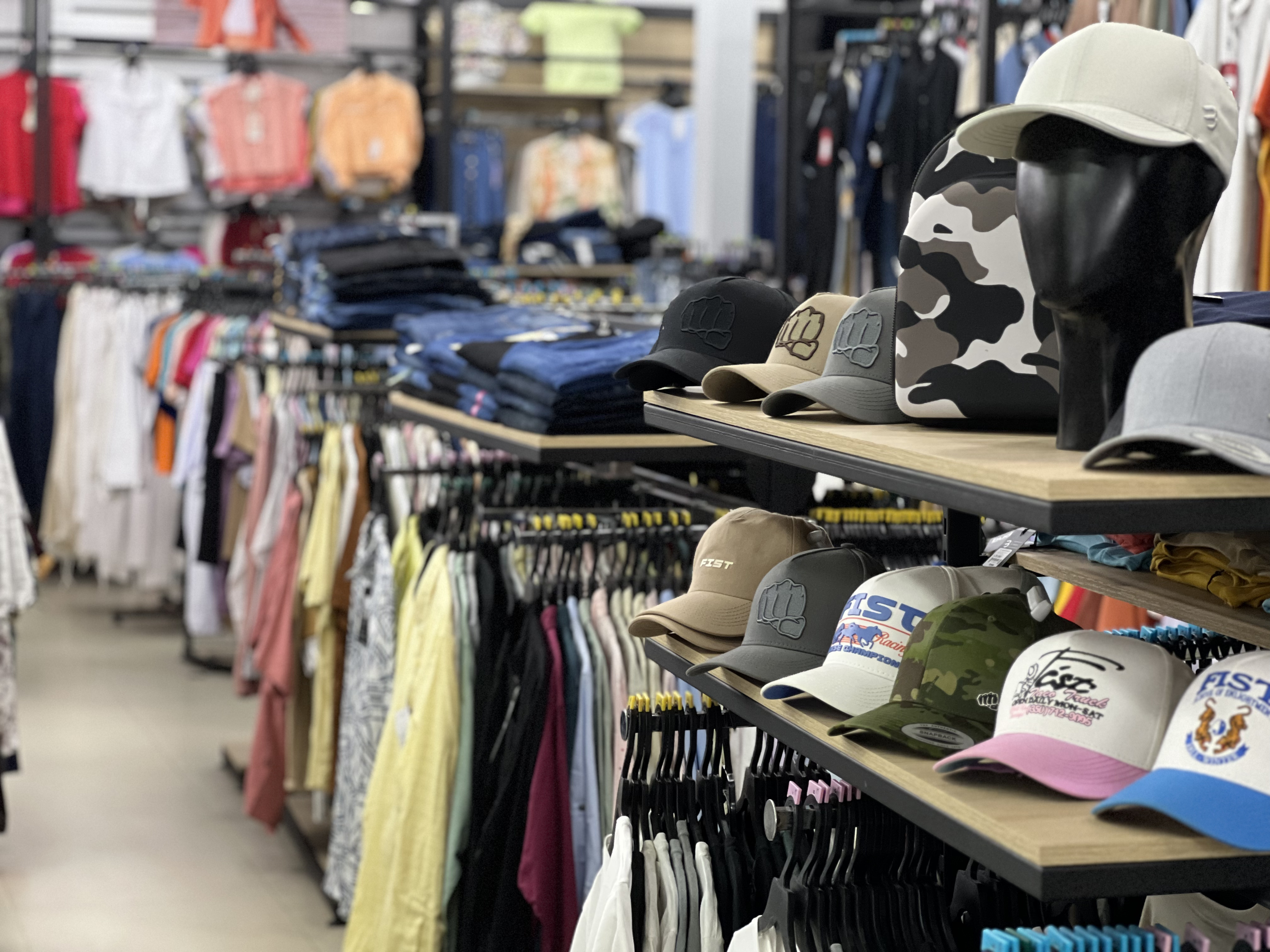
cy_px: 476
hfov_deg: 25.3
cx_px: 635
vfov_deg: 19.1
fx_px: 2825
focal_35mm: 77
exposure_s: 1/30
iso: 400
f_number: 2.8
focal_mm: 9
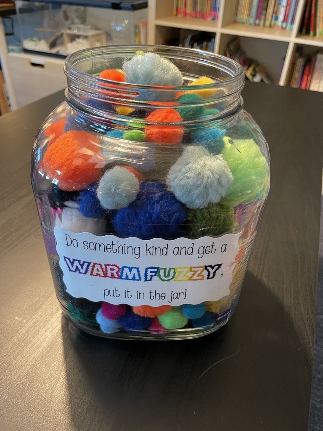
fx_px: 323
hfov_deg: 53.1
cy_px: 216
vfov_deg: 67.3
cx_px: 162
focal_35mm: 26
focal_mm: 4.2
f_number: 1.6
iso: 400
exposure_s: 1/60
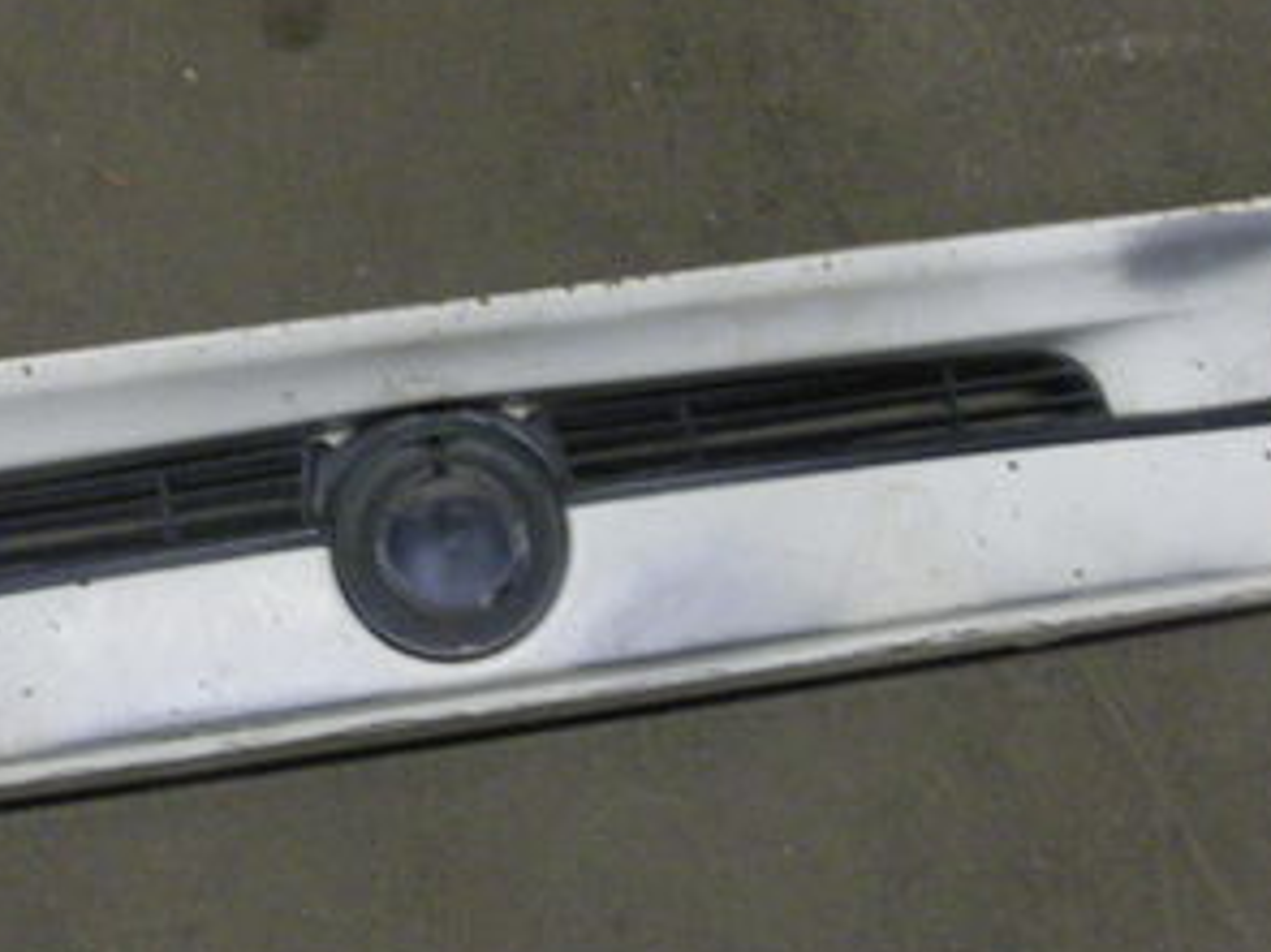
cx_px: 439
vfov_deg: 19.3
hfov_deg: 25.6
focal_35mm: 76
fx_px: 2789
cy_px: 323
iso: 400
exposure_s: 1/43.4
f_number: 2.8
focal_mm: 5.7
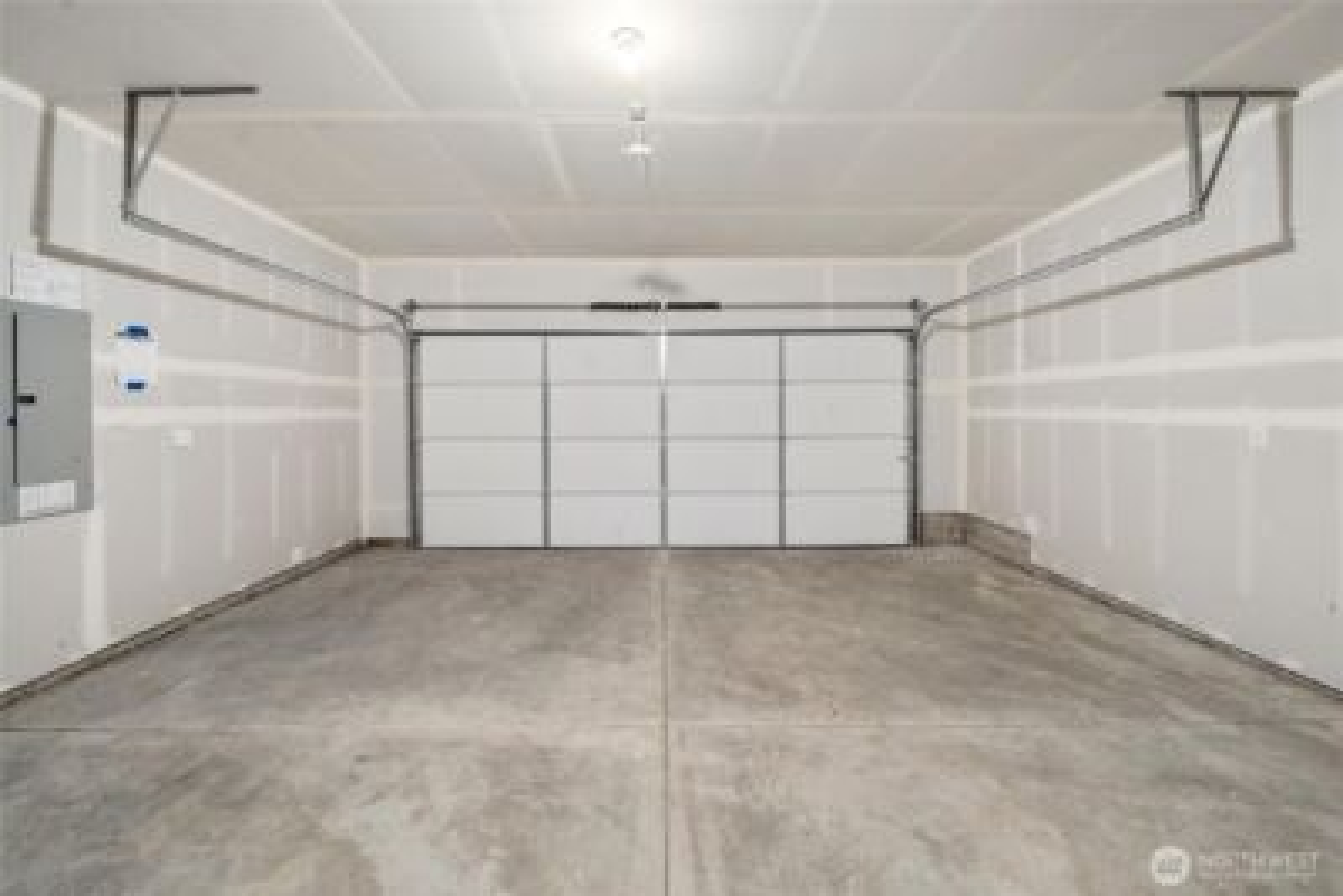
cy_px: 448
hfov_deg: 108.3
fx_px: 485
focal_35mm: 13
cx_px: 672
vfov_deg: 85.5
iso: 1000
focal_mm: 13
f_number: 7.1
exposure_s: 1/60
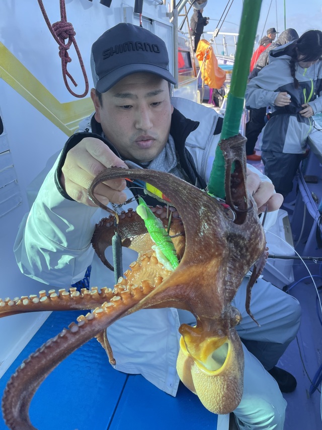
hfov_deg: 53.0
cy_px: 215
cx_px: 161
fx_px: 323
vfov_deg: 67.3
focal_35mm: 26
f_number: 1.6
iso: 32
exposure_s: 1/502
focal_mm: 4.2
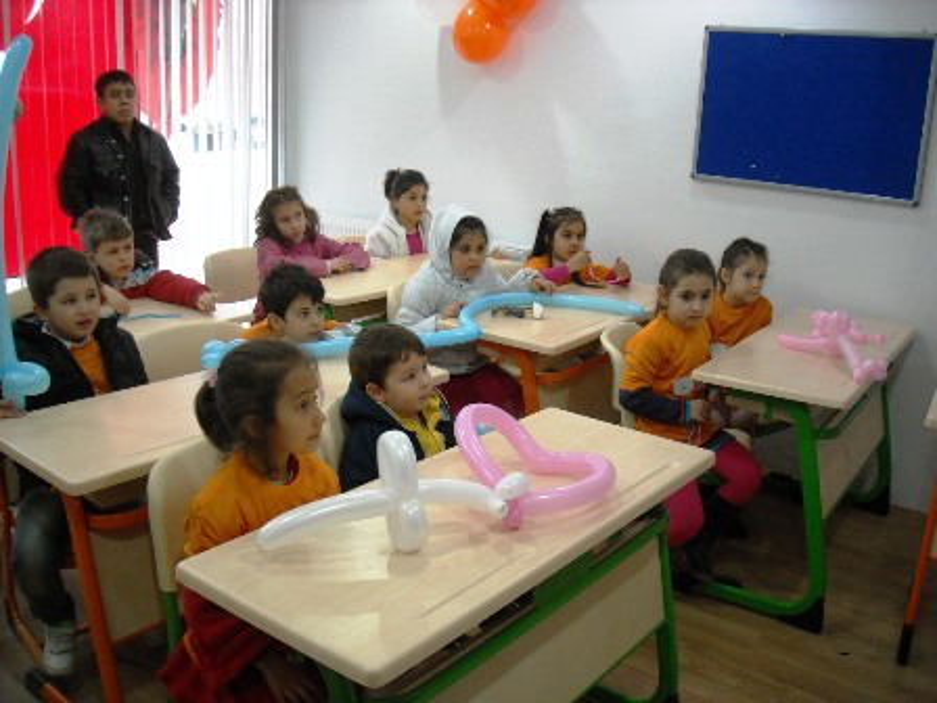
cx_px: 468
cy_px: 352
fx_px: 947
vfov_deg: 40.7
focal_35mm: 35
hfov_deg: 52.6
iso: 282
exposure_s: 1/60
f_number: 2.8
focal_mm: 5.7
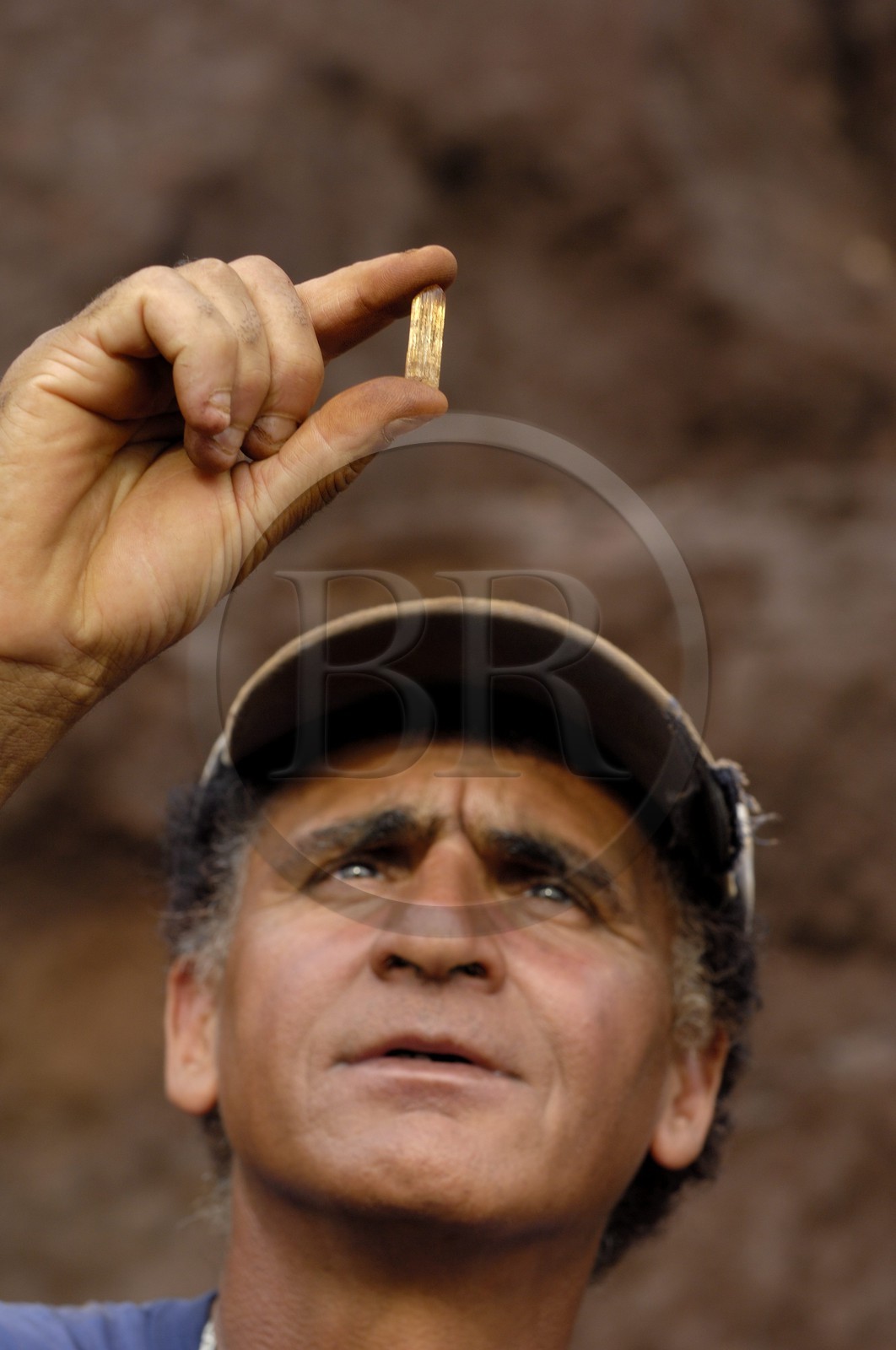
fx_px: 4830
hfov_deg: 10.6
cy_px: 675
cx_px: 448
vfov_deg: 15.9
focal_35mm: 129
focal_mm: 86
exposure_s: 1/100
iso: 100
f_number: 6
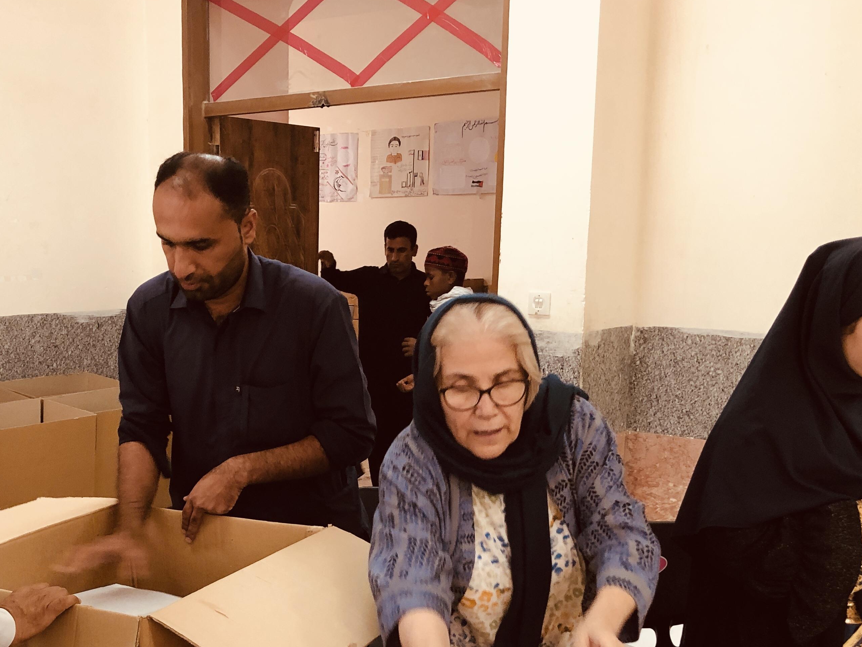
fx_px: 1096
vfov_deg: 32.3
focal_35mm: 44
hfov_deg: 42.5
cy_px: 483
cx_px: 298
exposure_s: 1/50
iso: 200
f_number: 1.8
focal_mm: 3.99
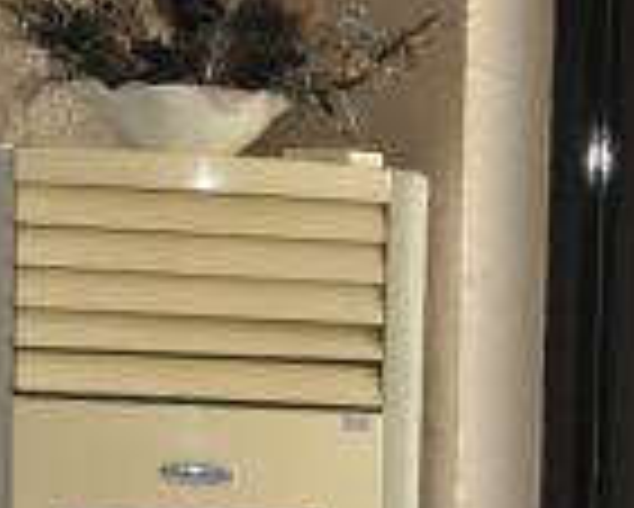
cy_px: 1322
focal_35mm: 194
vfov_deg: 7.4
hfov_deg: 9.4
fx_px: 3643
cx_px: 1219
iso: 400
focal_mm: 18
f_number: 4
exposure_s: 1/80
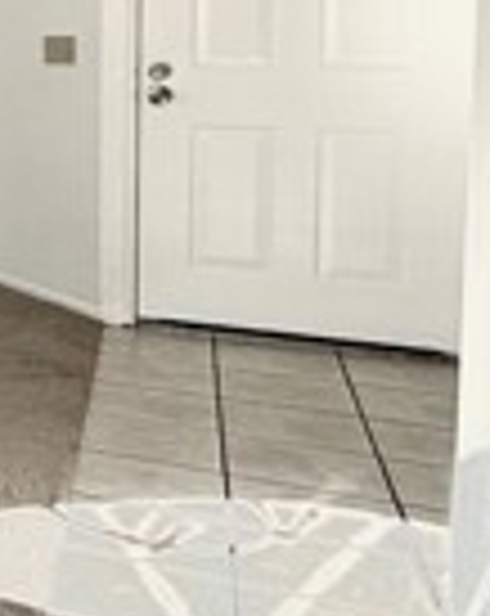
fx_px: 1164
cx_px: -688
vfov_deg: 28.5
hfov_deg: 14.8
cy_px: 67
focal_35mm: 64
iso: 40
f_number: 2.2
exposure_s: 1/770
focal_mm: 2.22
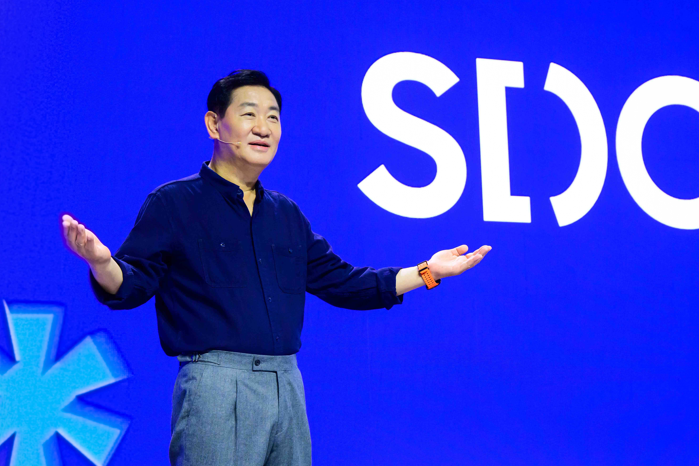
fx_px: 1631
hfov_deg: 24.1
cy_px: 228
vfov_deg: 16.3
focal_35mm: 84
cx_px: 467
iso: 4000
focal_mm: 60
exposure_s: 1/120
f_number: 6
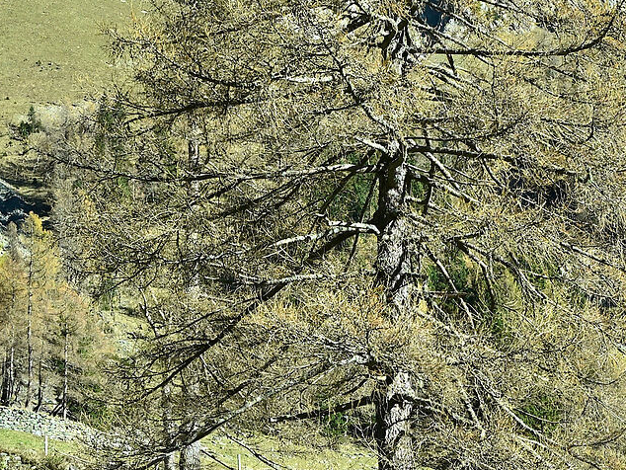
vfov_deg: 12.3
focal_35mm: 120
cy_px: 146
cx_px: 444
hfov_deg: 16.4
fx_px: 2171
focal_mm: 33
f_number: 8
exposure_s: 1/250
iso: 100
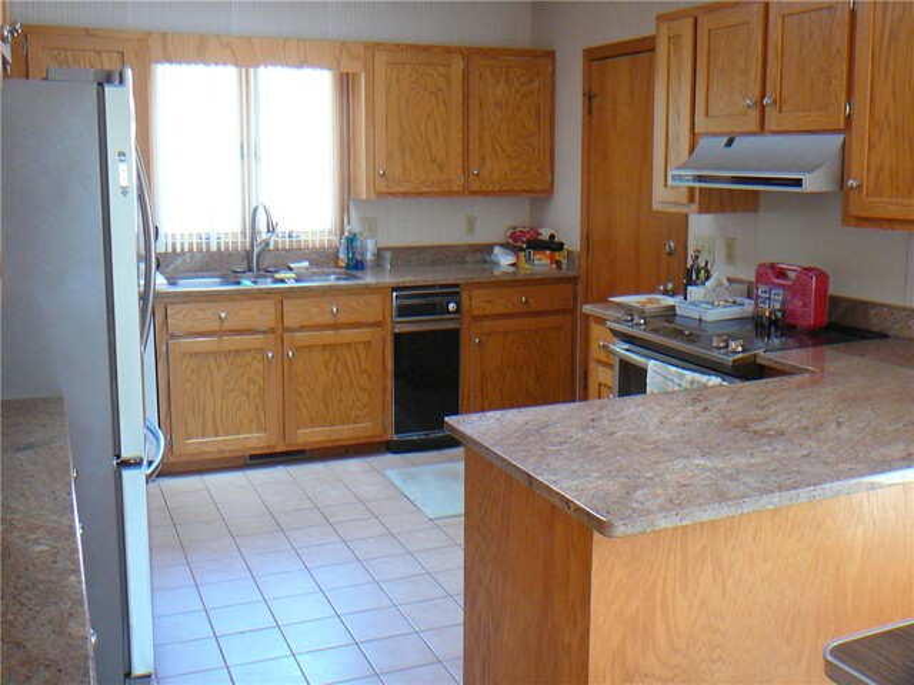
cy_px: 342
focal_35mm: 35
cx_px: 457
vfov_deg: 40.7
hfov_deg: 52.6
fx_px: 924
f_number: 2.8
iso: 200
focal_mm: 5.2
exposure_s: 1/8
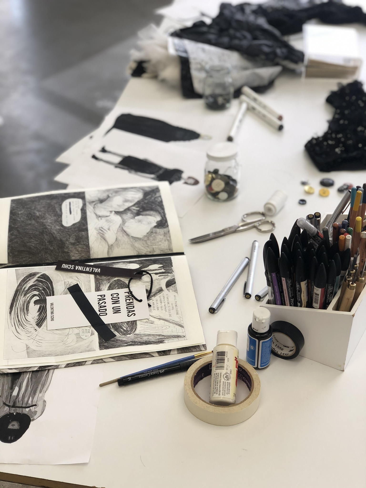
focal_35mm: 52
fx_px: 733
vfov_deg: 36.8
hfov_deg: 28.0
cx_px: 183
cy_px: 244
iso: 20
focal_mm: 6
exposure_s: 1/50
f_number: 2.4
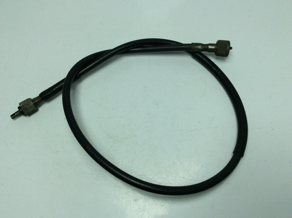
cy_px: 109
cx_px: 146
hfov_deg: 56.9
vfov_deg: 44.1
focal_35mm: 32
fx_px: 270
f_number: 2.4
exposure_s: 1/937
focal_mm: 3.3
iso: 32
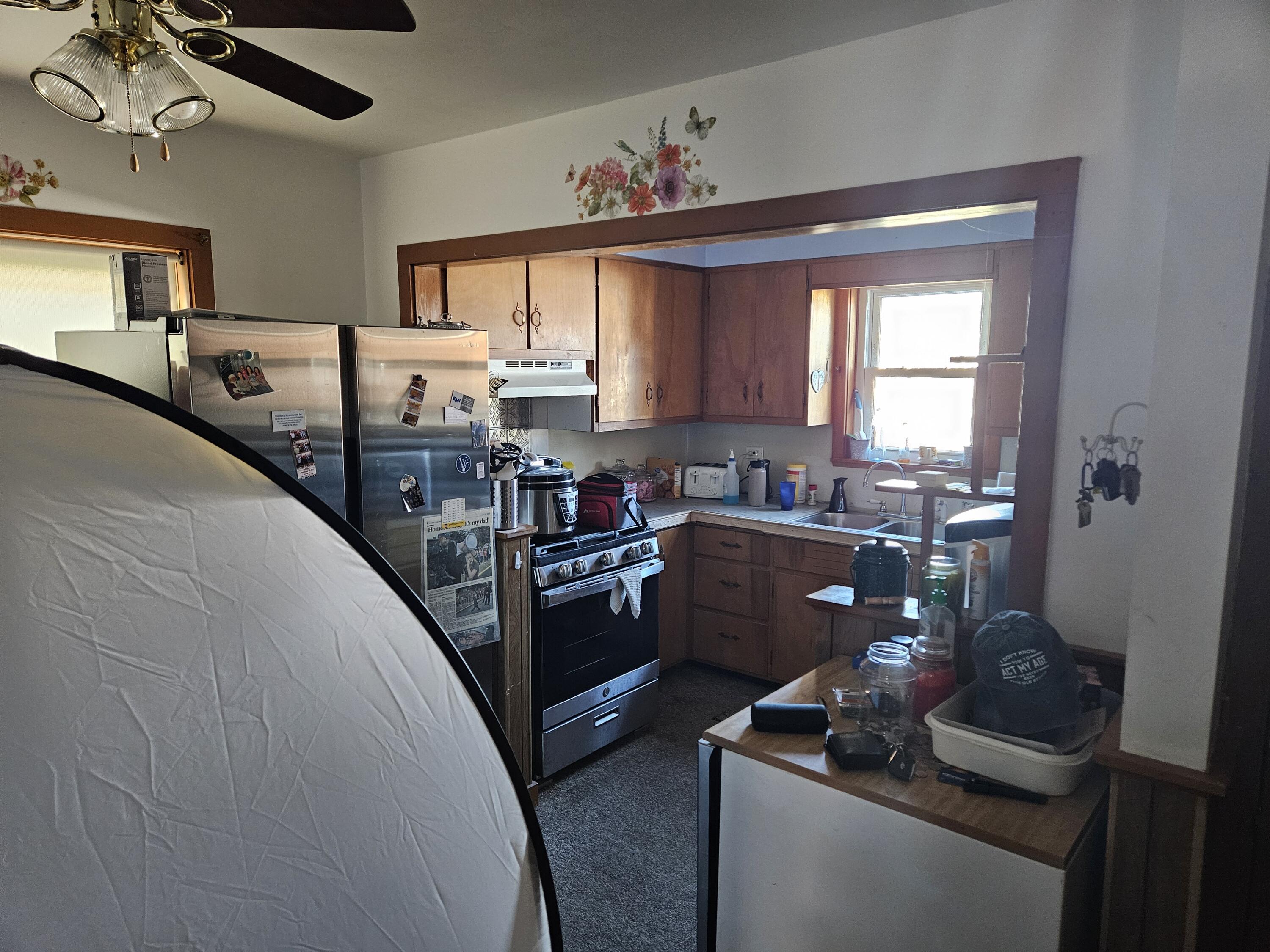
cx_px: 635
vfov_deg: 58.9
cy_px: 476
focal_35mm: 23
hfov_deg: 73.9
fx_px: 844
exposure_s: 1/40
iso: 500
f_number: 1.8
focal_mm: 5.4
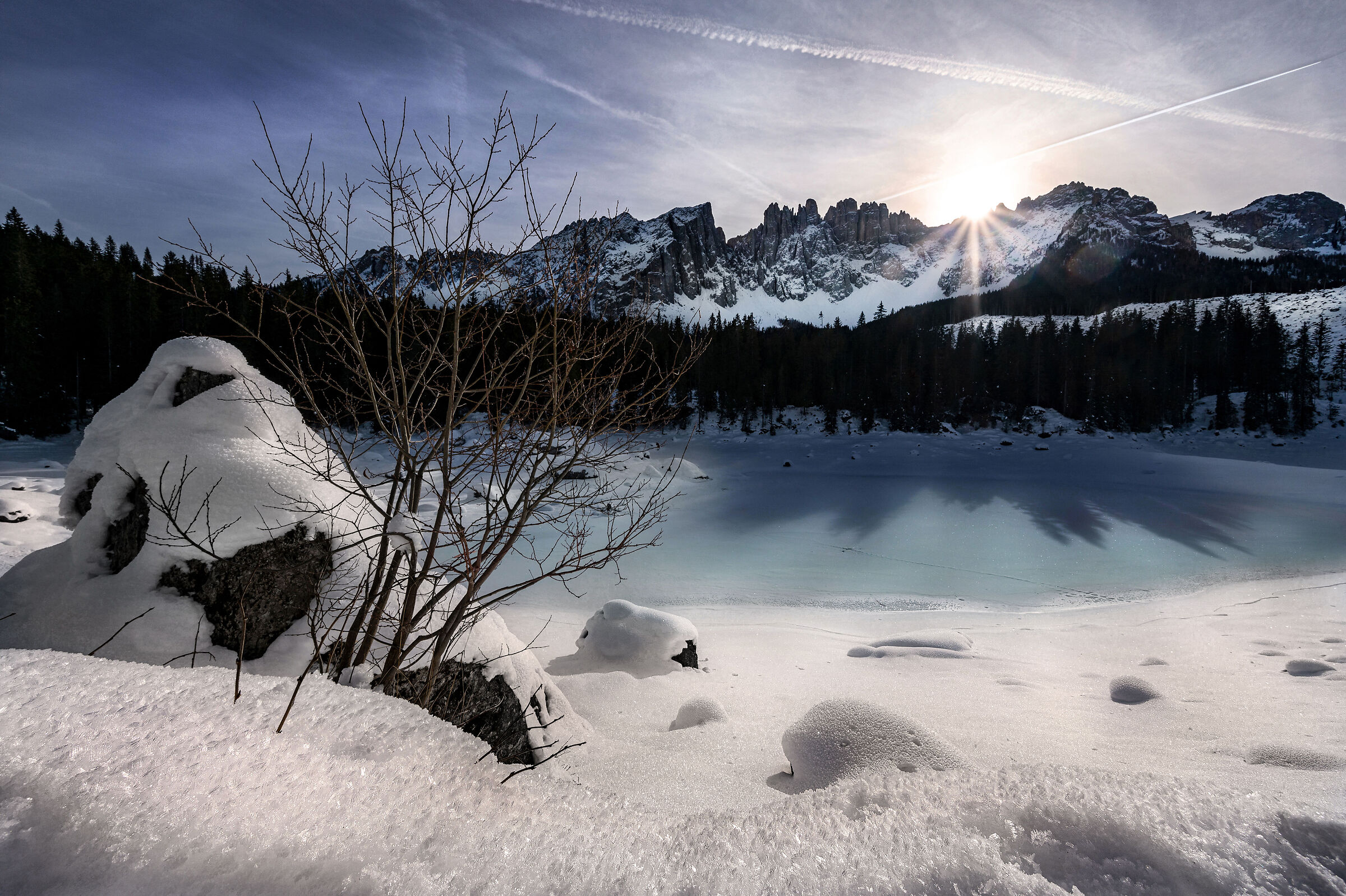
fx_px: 523
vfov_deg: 81.1
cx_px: 673
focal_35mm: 14
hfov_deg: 104.3
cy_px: 448
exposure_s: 1/800
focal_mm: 14
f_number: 11
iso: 100
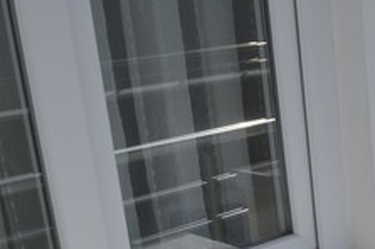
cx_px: 461
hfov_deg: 21.8
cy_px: 323
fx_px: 895
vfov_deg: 15.1
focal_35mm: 86
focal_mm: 18
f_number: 11
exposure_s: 1/180
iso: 100
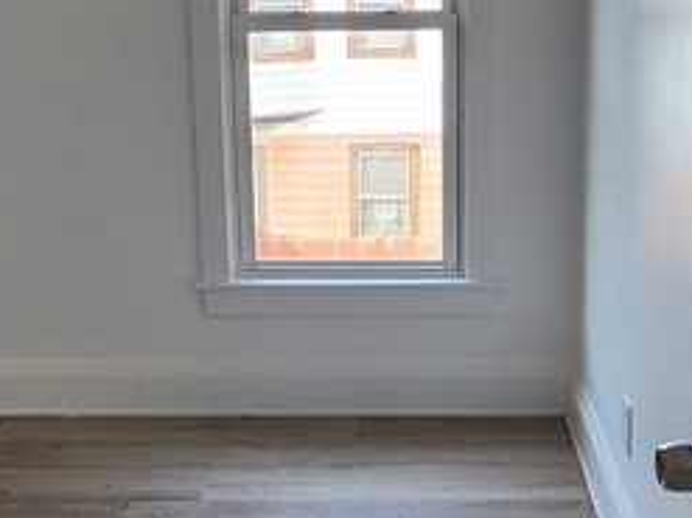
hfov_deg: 35.5
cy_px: 171
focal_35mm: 54
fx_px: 1079
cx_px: 375
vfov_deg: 26.8
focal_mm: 1.74
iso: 64
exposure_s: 1/60
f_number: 2.2
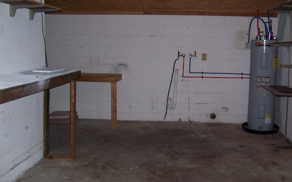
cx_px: 171
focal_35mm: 41
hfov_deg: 48.0
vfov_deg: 31.2
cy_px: 84
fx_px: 326
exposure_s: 1/60
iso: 80
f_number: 2.8
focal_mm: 5.5
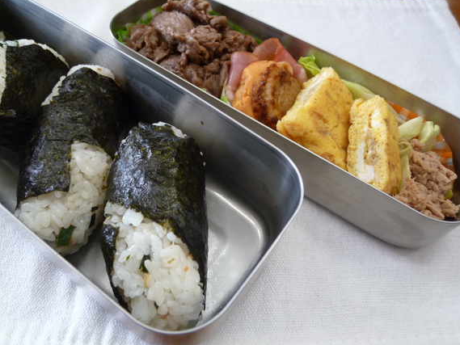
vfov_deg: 51.4
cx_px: 206
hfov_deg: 65.1
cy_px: 165
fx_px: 359
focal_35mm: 27
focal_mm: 4.3
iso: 160
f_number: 2.2
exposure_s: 1/60
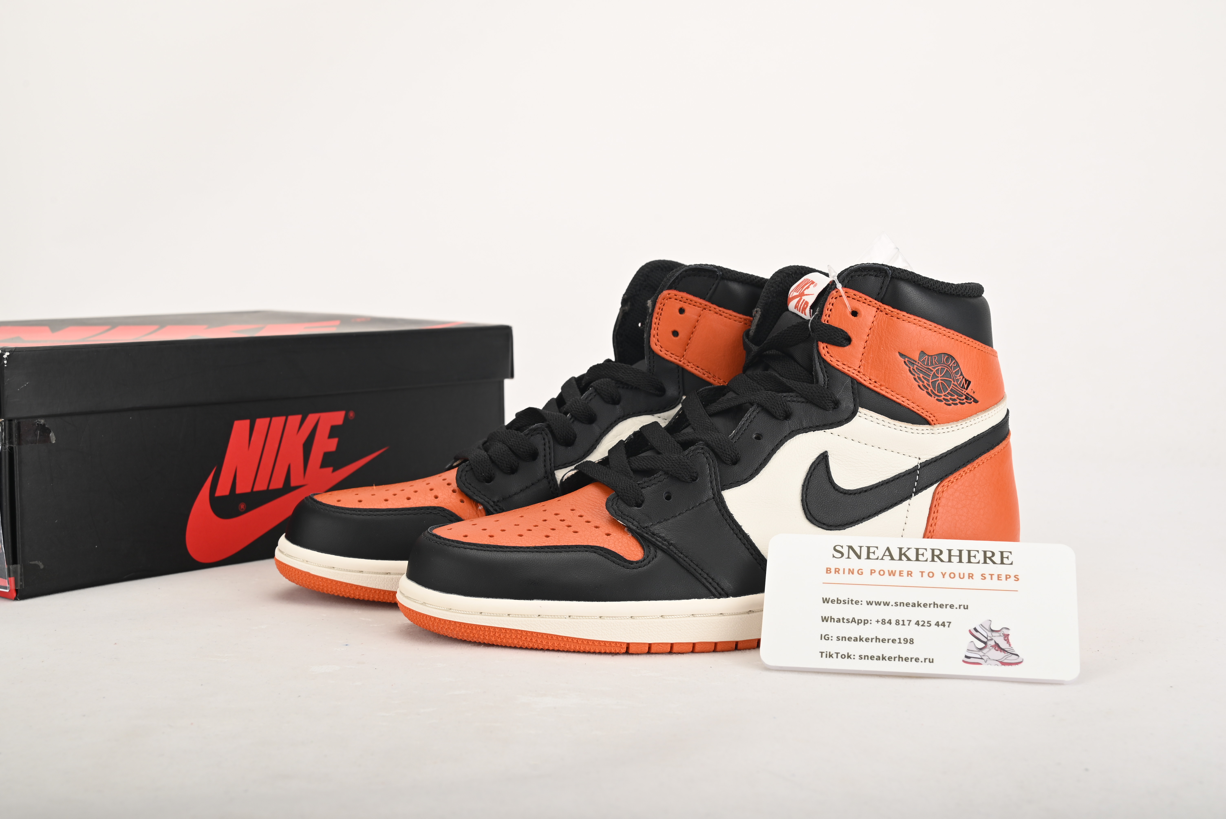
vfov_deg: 27.5
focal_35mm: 49
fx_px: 1669
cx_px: 613
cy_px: 410
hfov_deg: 40.3
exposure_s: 1/200
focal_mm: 49
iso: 100
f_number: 11
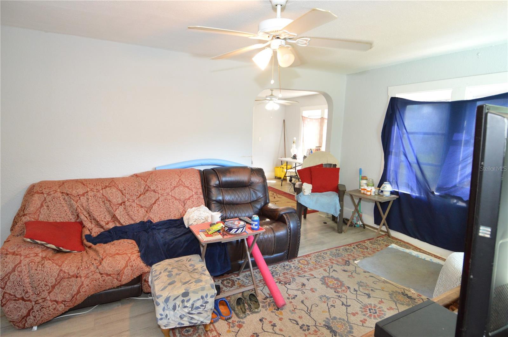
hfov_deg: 90.1
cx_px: 254
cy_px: 168
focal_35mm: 18
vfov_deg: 67.3
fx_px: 254
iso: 1250
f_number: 4
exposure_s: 1/60
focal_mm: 12
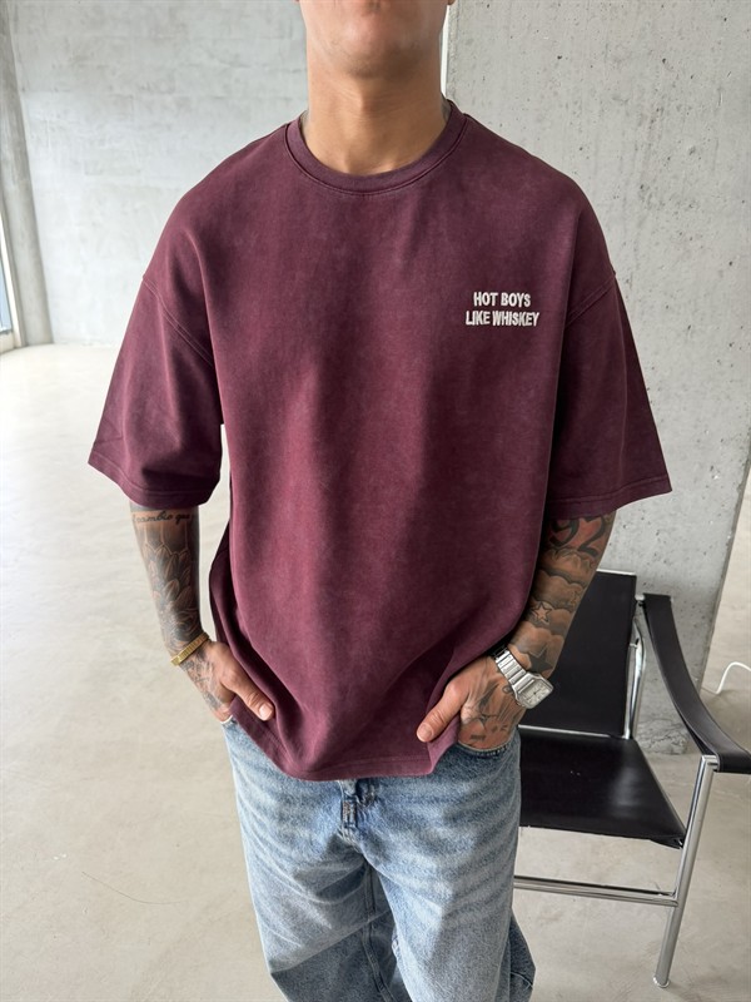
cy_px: 501
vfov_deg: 71.6
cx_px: 376
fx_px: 694
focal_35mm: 24
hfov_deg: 56.8
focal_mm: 6.76
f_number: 1.78
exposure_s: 1/154
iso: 160
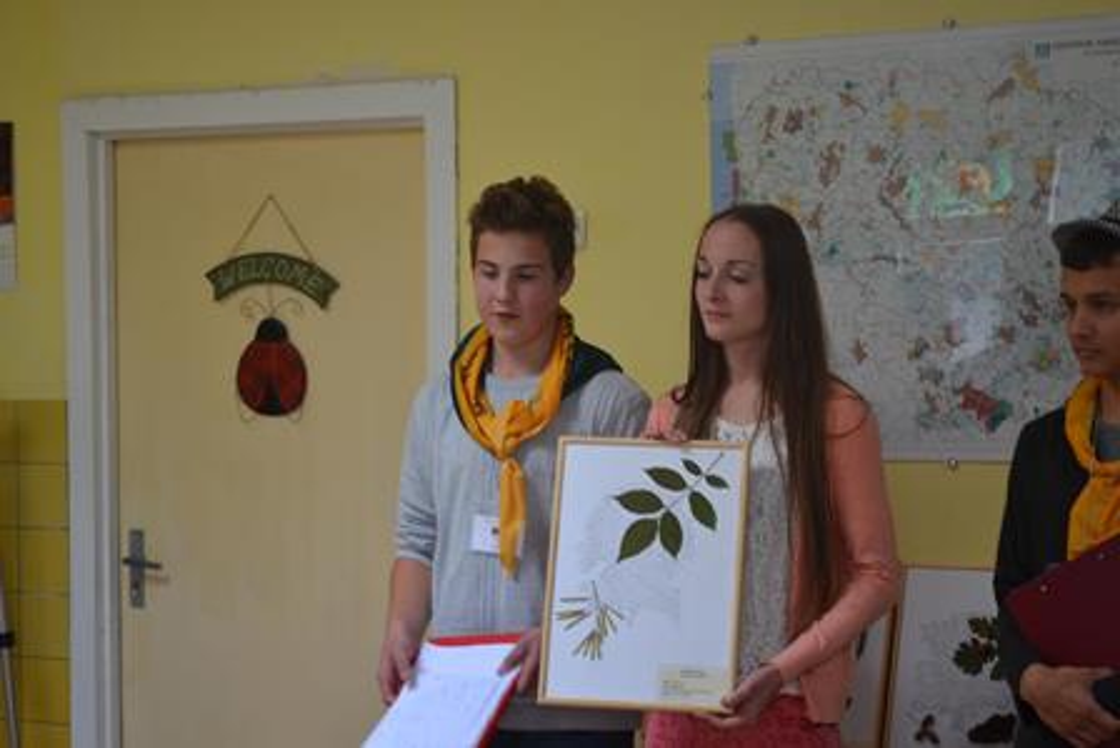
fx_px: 2567
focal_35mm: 82
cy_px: 374
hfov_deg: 24.6
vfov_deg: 16.6
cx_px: 560
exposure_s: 1/15
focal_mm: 55
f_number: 5.6
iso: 400
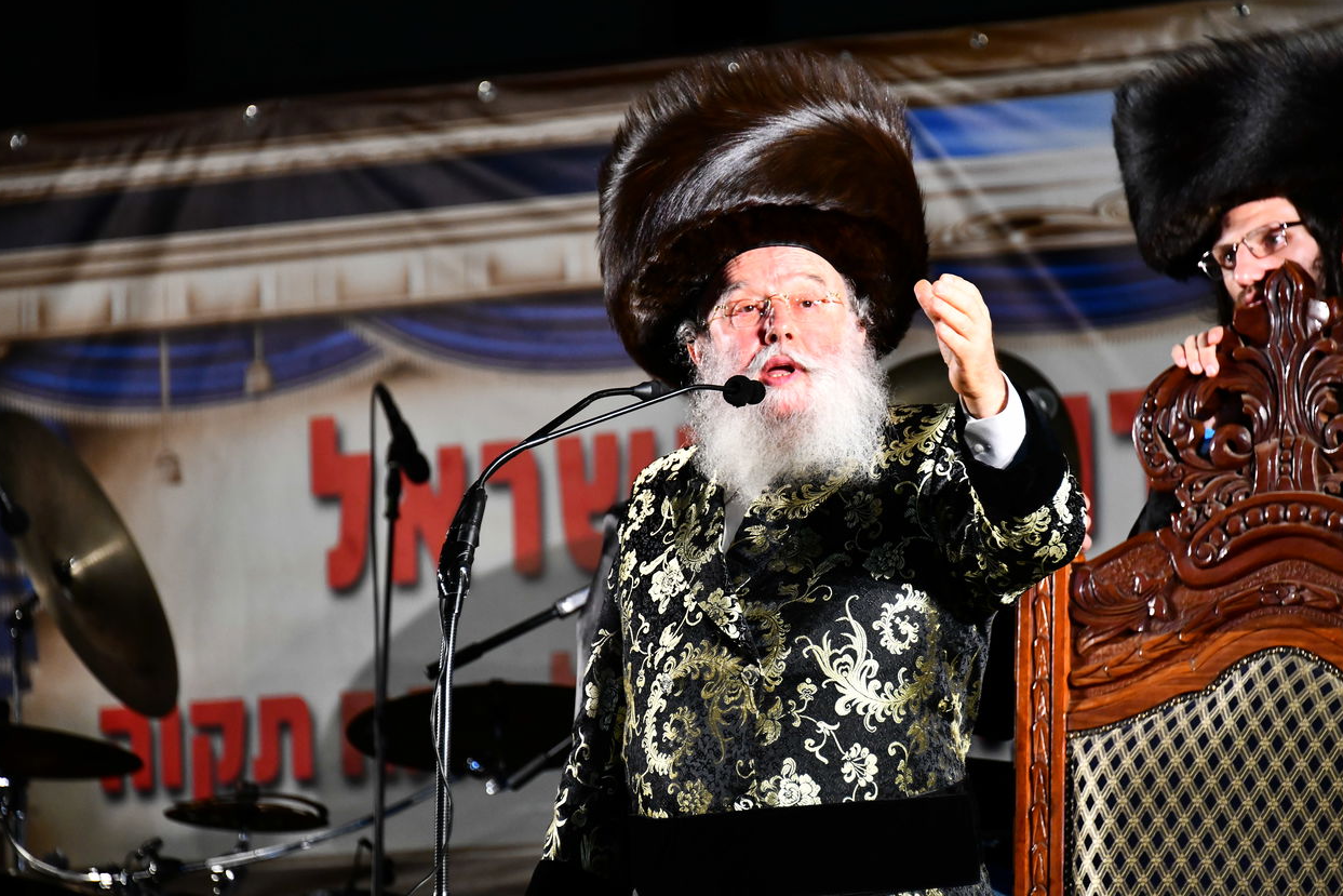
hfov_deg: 8.0
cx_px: 744
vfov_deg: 5.3
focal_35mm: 259
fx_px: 9663
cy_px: 501
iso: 2000
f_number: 5.6
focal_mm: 230
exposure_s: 1/200
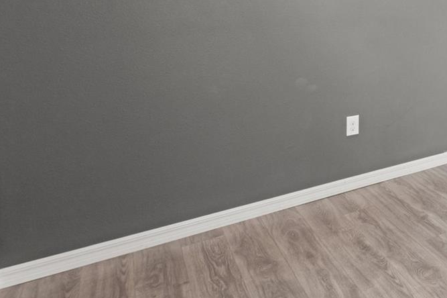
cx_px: 509
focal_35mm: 36
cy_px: -29
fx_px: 447
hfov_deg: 40.8
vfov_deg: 32.5
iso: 400
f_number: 7.1
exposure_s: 1/2
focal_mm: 10
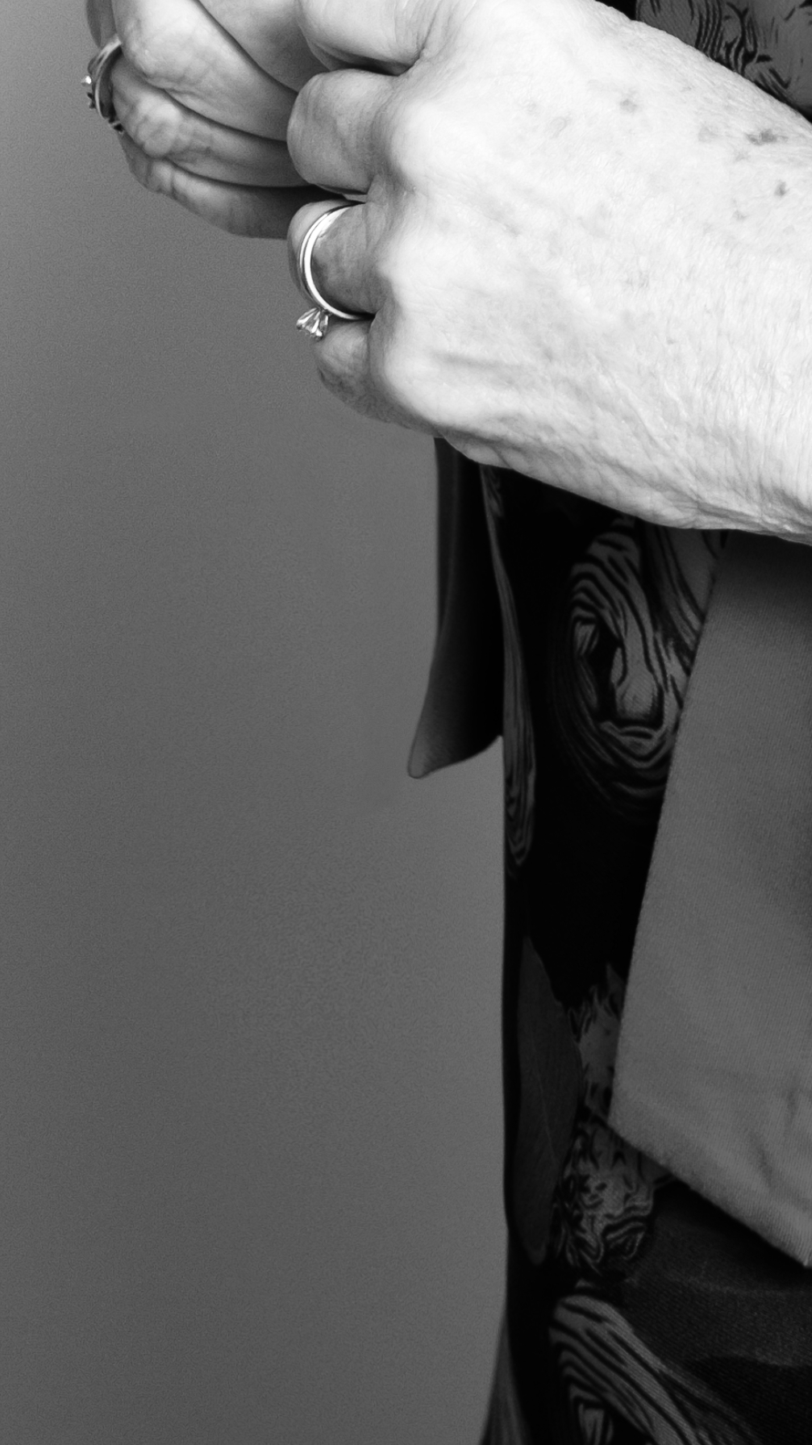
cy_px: -975
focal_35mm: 186
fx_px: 7122
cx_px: 1506
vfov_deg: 11.0
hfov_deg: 6.4
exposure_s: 1/160
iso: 250
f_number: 4
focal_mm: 35
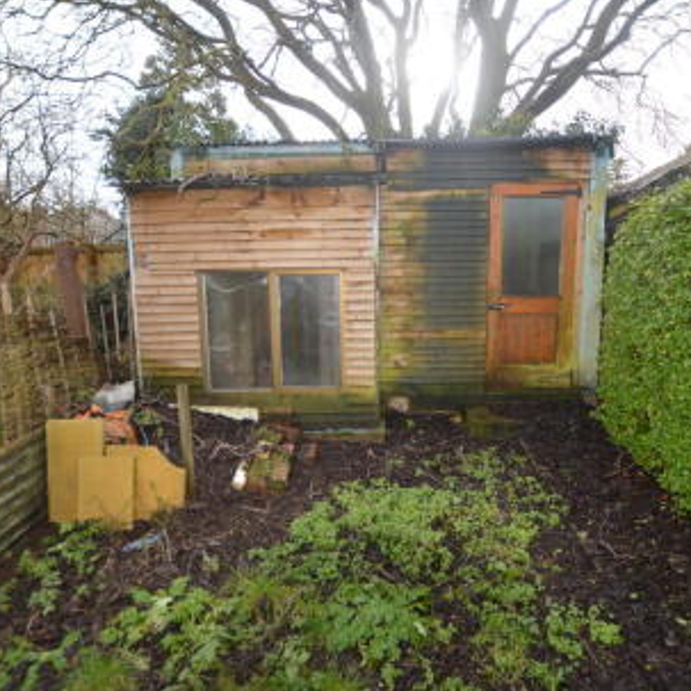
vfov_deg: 74.8
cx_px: 372
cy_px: 346
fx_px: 452
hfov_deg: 74.7
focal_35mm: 20
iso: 100
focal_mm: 10
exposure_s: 1/160
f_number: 4
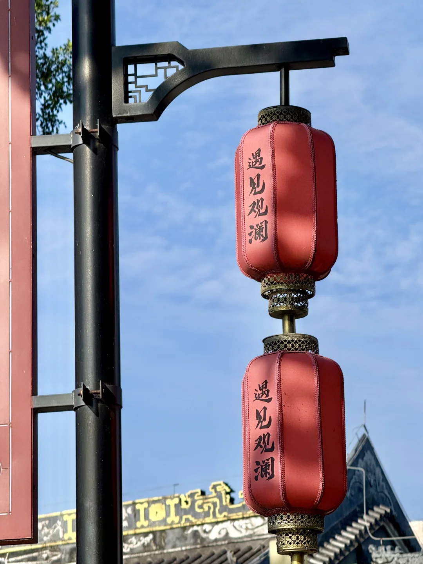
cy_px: 282
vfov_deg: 16.4
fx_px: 1955
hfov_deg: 12.3
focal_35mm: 120
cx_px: 212
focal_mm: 15.66
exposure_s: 1/1730
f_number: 2.8
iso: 50
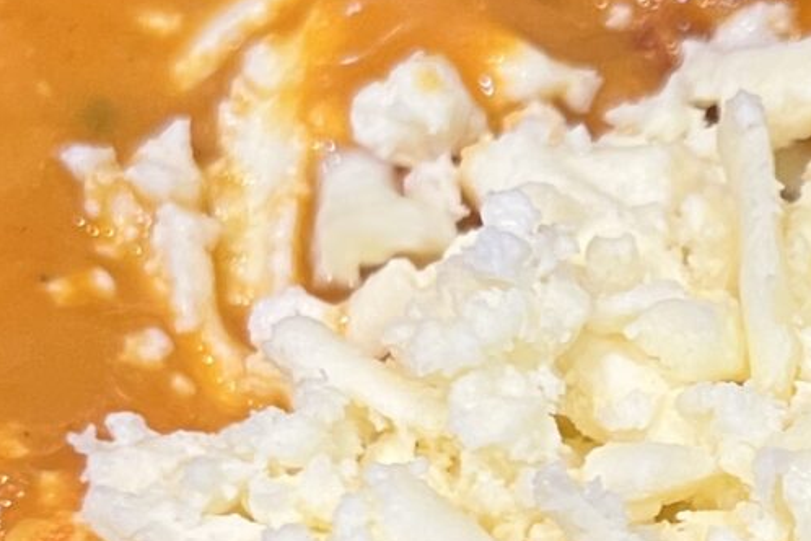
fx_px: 3131
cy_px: 525
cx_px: 984
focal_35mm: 139
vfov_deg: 9.8
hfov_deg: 14.3
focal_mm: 5.7
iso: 100
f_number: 1.5
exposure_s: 1/50
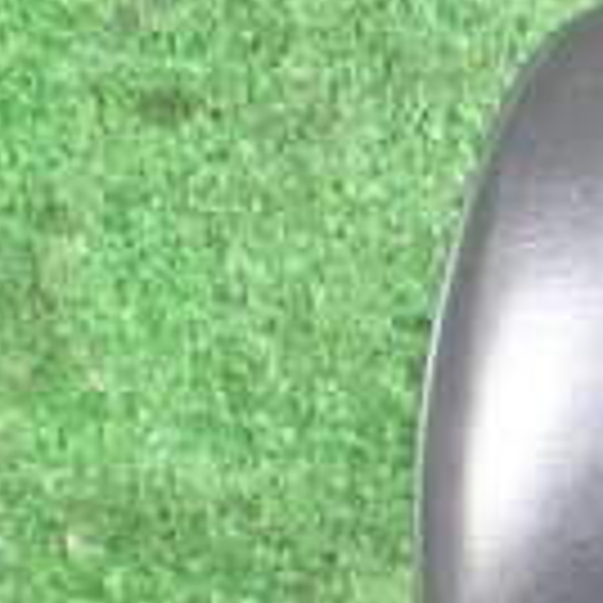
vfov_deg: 14.4
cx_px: 1022
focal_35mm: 119
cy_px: 612
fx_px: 2345
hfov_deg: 13.4
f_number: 2.3
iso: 400
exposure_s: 1/125
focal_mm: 5.4
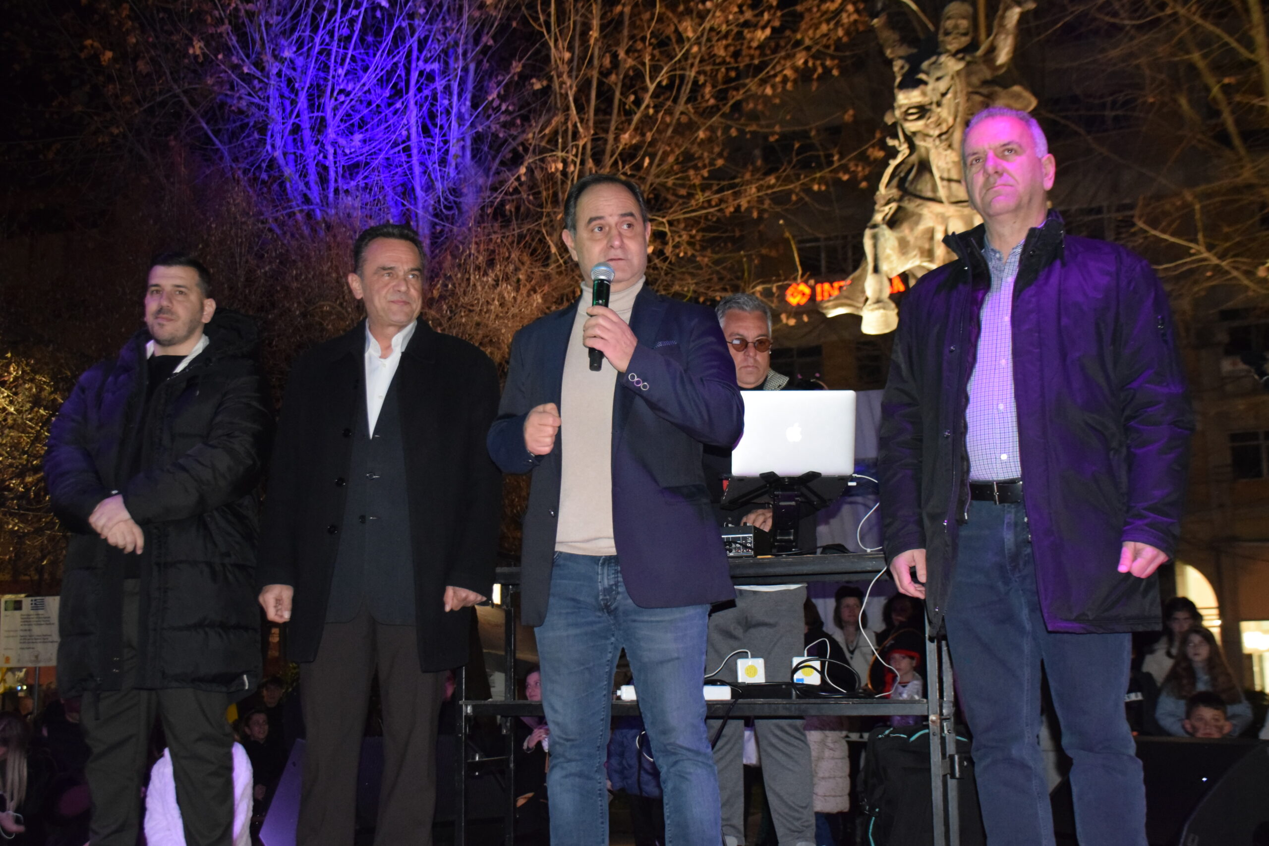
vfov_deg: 33.0
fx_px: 1428
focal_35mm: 40
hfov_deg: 47.9
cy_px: 423
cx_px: 634
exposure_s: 1/60
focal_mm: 27
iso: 3200
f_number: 4
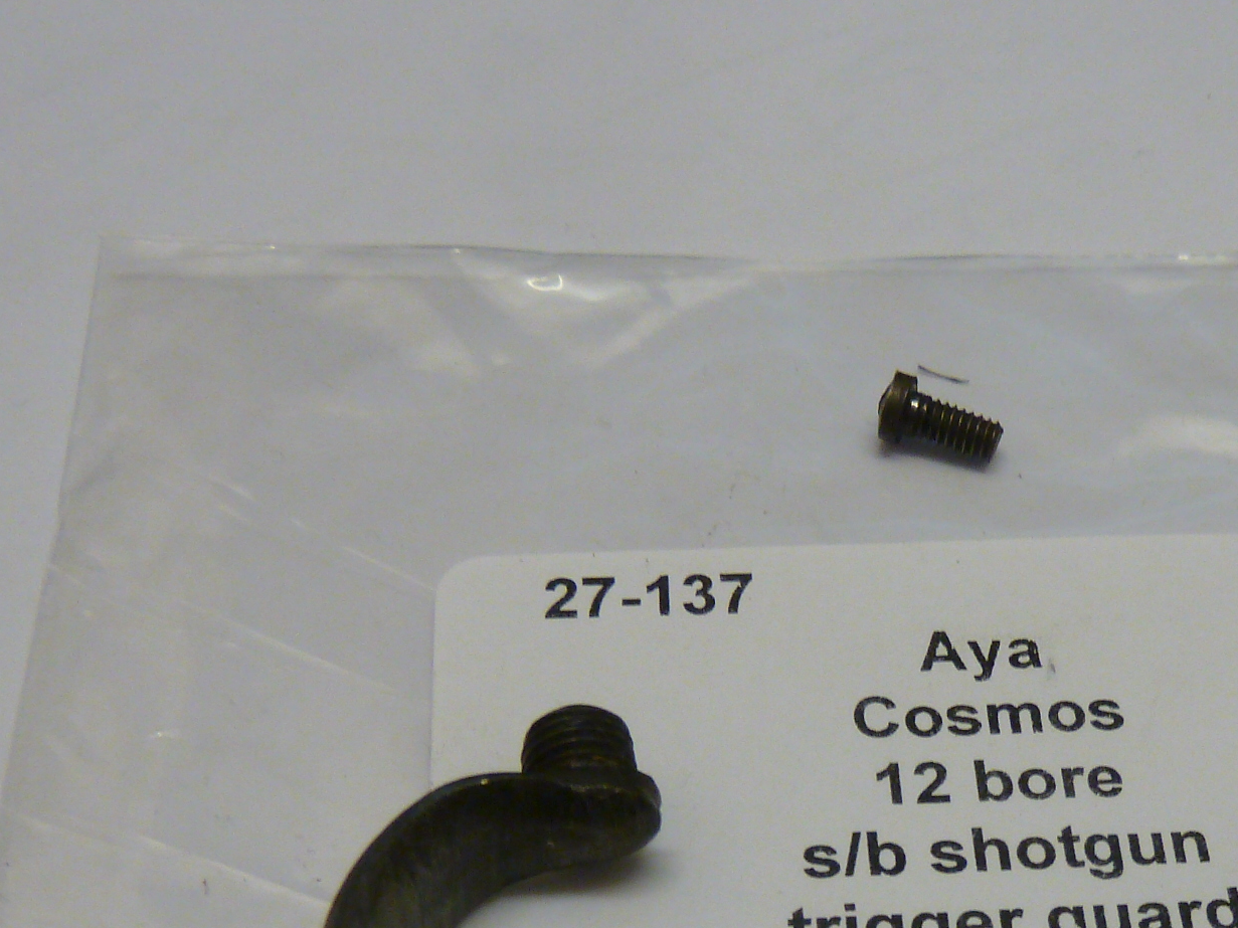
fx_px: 1860
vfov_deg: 26.3
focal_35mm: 52
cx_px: 907
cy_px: 958
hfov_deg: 36.1
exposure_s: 1/30
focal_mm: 4.1
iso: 200
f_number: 3.3
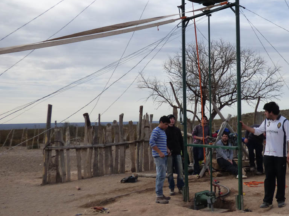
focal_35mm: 47
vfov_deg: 30.5
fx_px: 392
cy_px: 65
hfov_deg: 39.4
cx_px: 214
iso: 160
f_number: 3.3
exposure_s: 1/1300
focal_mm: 5.29
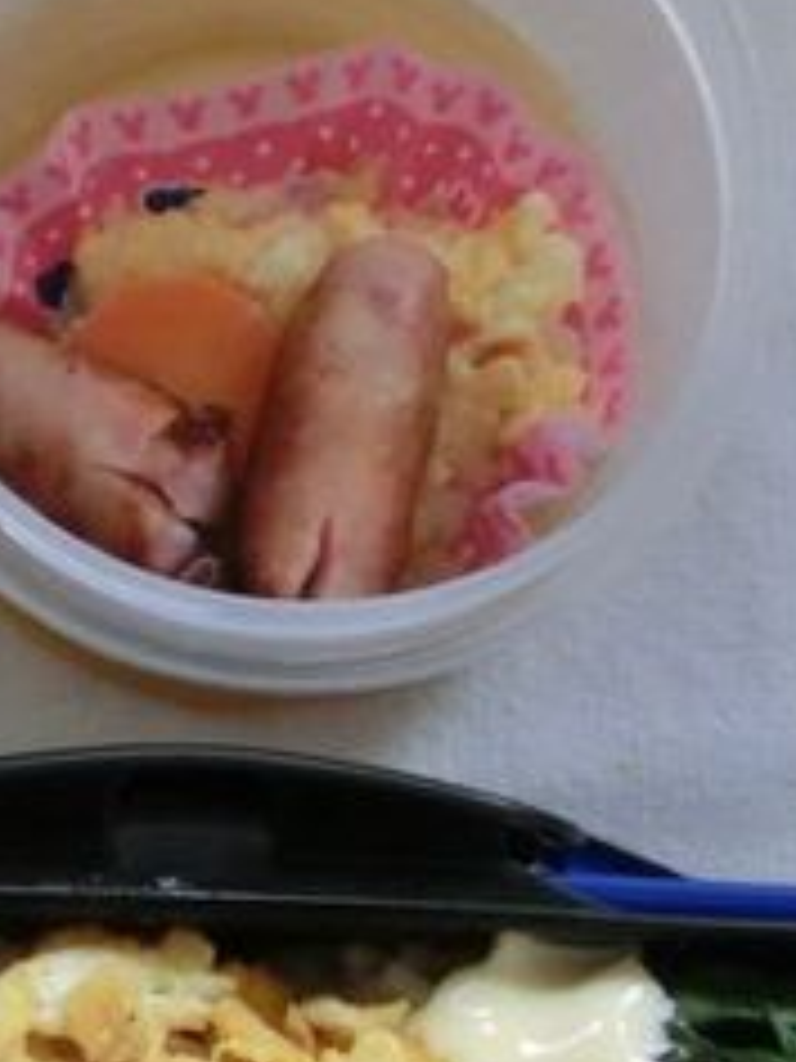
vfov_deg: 28.7
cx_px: 139
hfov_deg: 22.2
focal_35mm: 65
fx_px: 1993
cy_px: 950
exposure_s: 1/800
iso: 800
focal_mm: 4.24
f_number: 3
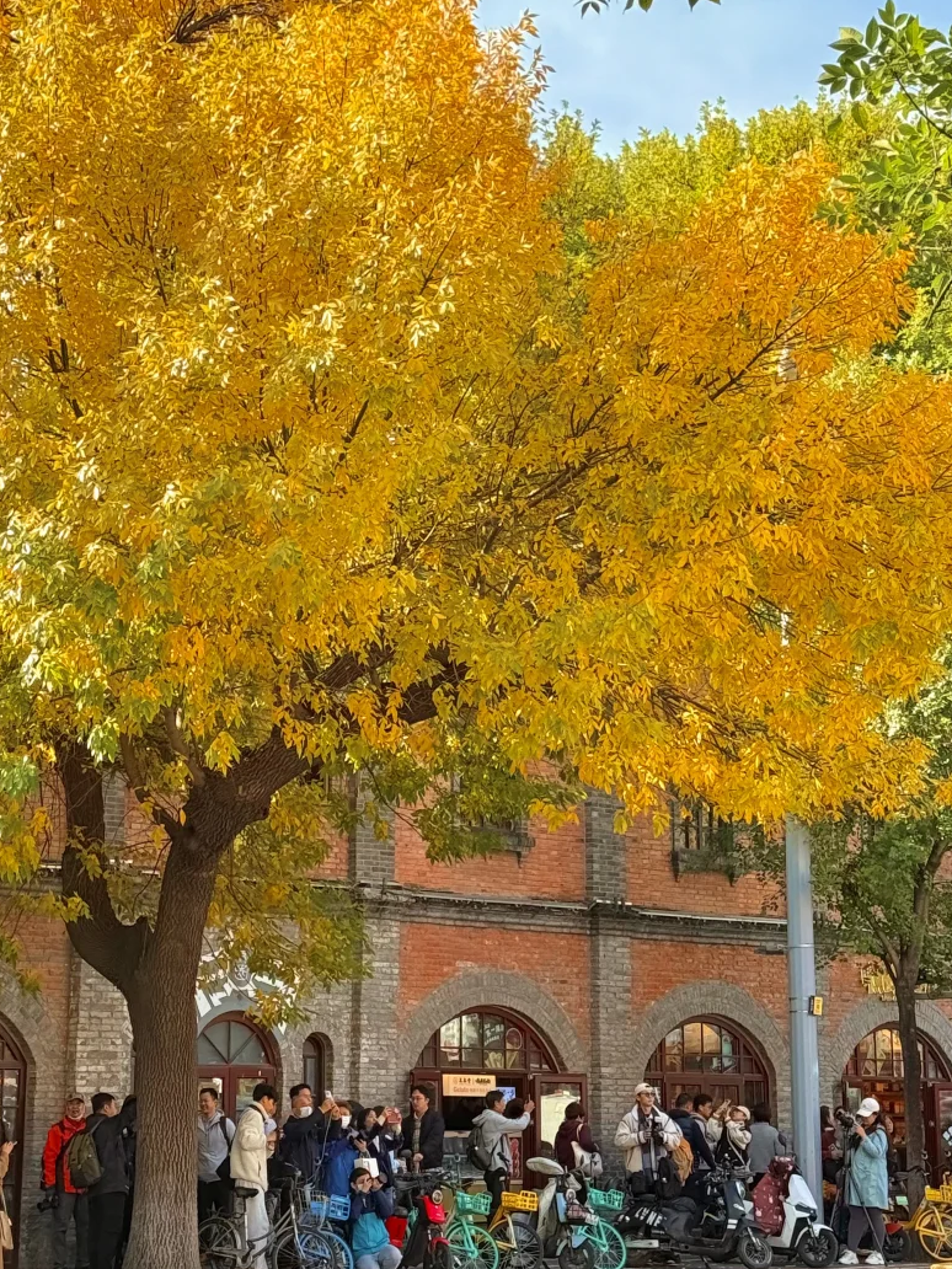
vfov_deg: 29.0
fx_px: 2457
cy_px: 595
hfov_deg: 21.9
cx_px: 336
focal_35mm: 67
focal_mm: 6.76
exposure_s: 1/652
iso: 100
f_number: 1.78
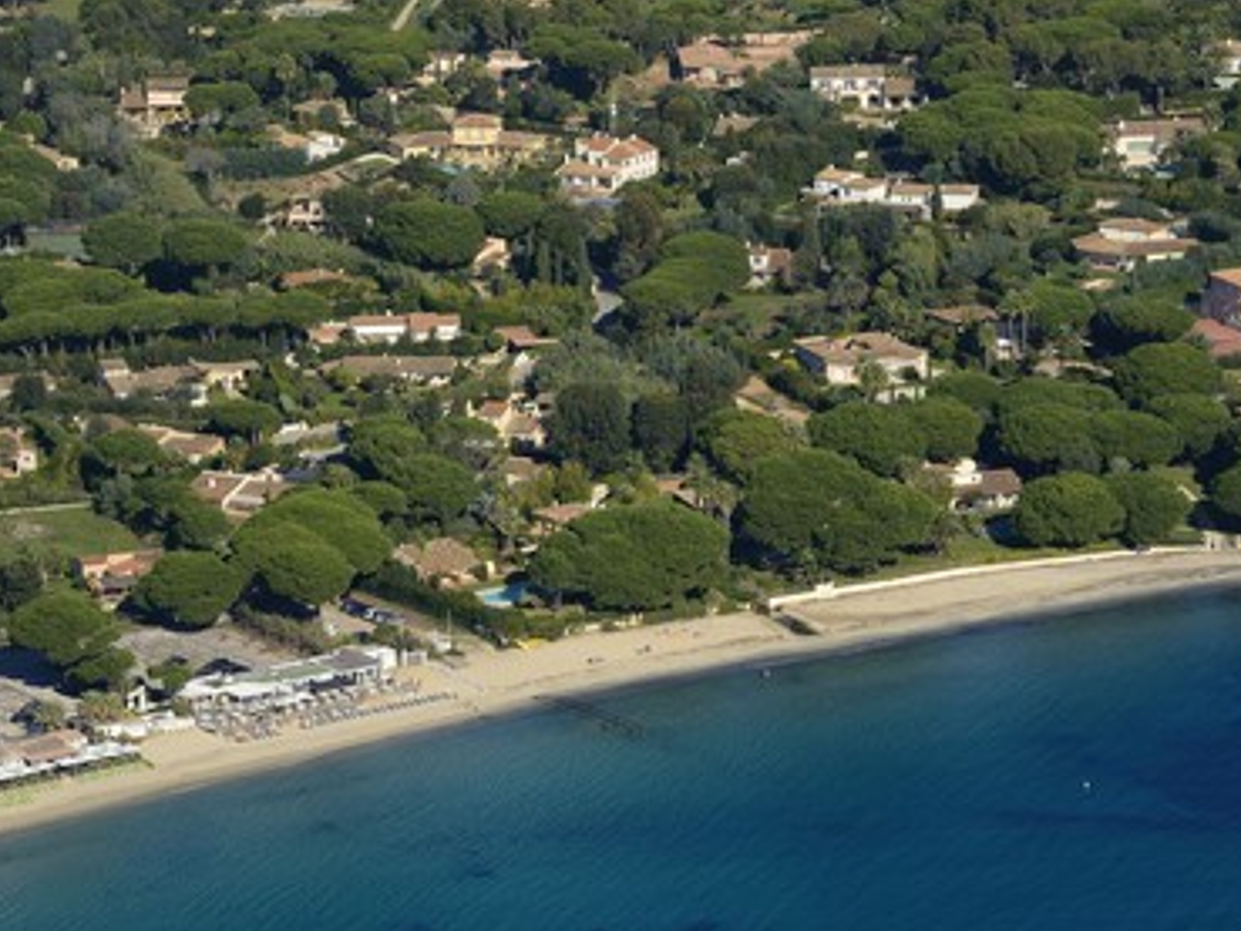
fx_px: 5881
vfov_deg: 9.1
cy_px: 467
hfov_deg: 12.0
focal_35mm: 164
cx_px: 545
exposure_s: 1/1250
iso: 800
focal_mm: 150
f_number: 13
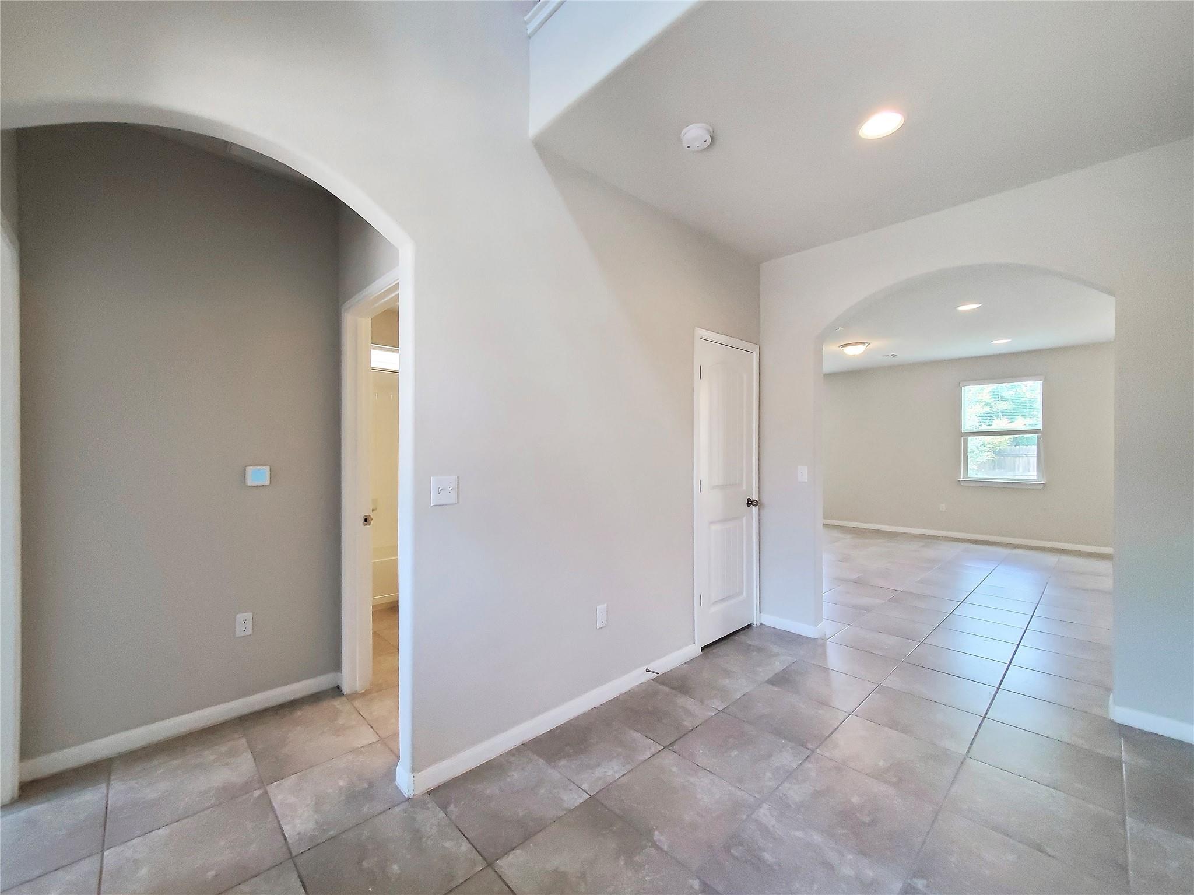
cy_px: 448
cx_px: 597
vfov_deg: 89.9
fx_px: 448
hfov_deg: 106.2
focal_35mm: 13
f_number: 2.2
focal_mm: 1.8
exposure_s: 1/60
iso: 320
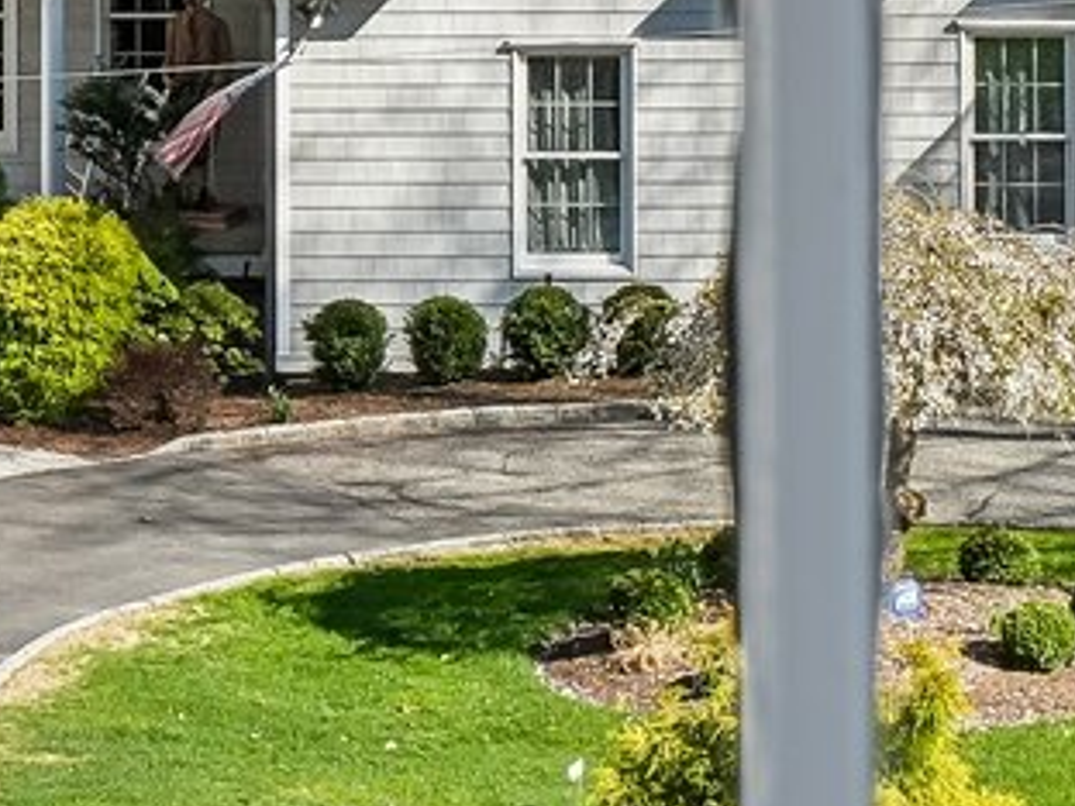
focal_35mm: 265
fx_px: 8230
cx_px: 110
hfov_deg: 7.5
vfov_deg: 5.4
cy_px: -1345
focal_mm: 28
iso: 400
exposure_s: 1/800
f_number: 8
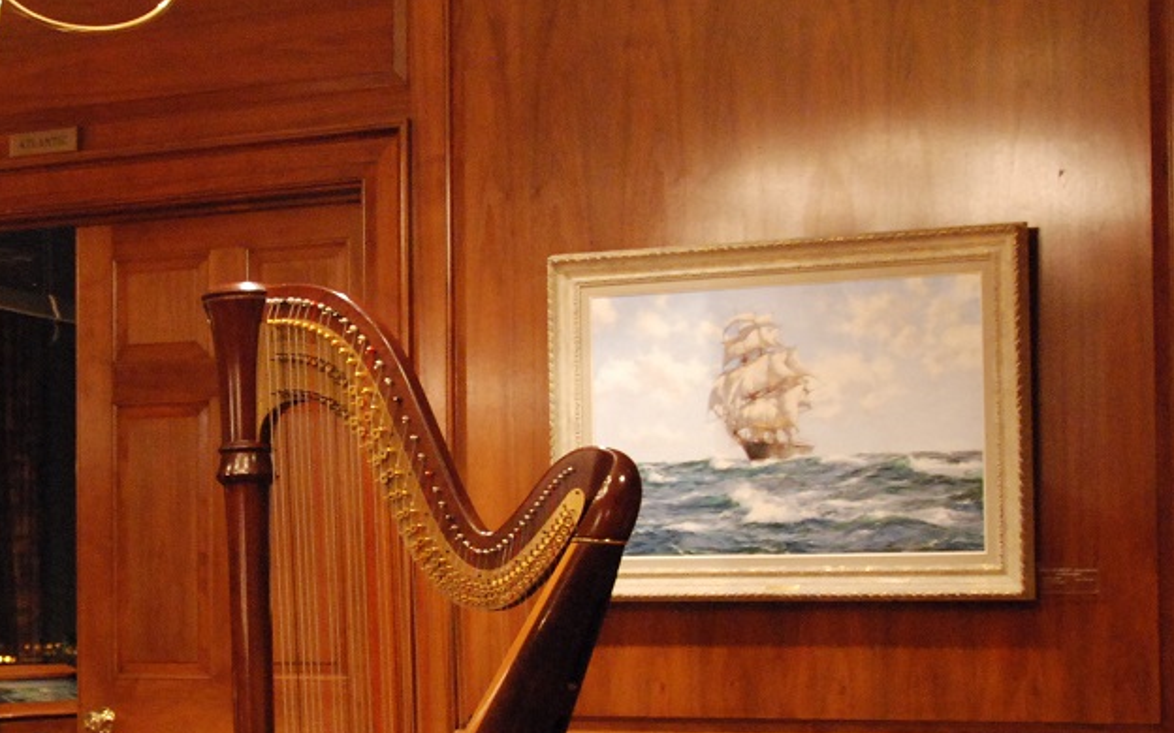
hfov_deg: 23.0
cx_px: 246
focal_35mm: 89
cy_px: 529
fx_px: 2848
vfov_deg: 14.6
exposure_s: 1/15
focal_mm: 26
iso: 1600
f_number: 4
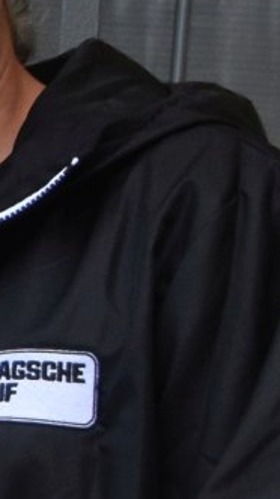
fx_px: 2893
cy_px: 389
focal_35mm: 219
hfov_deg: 4.8
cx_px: -956
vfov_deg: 9.8
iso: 800
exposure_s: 1/3200
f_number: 4
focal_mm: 24
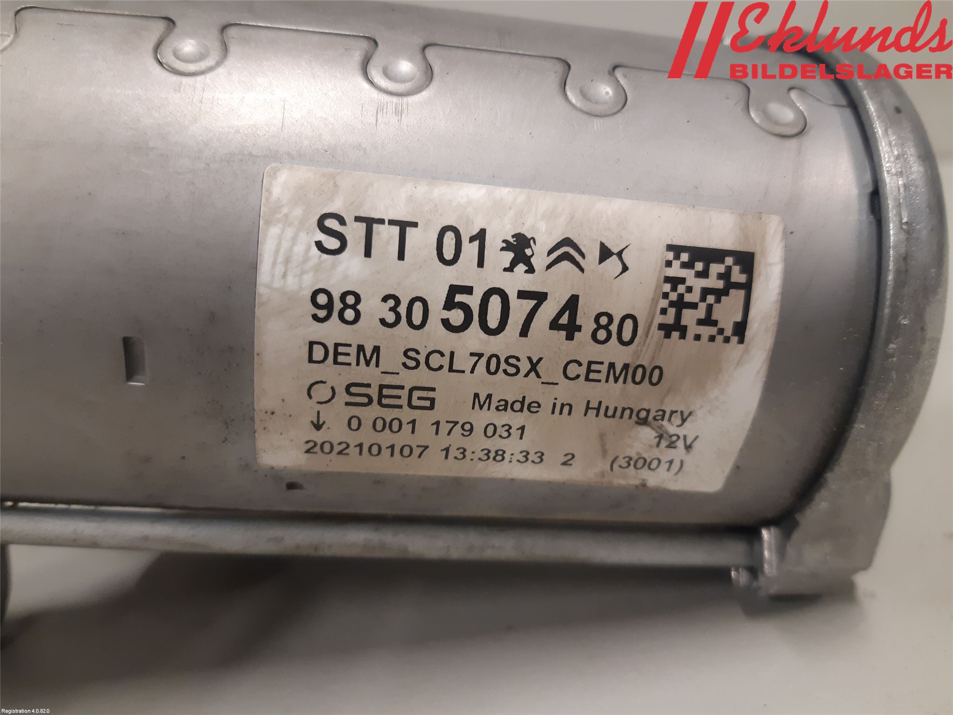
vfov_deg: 53.1
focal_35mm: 26
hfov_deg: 67.3
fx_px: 716
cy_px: 358
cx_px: 476
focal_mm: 3.93
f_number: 1.7
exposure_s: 1/50
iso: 160
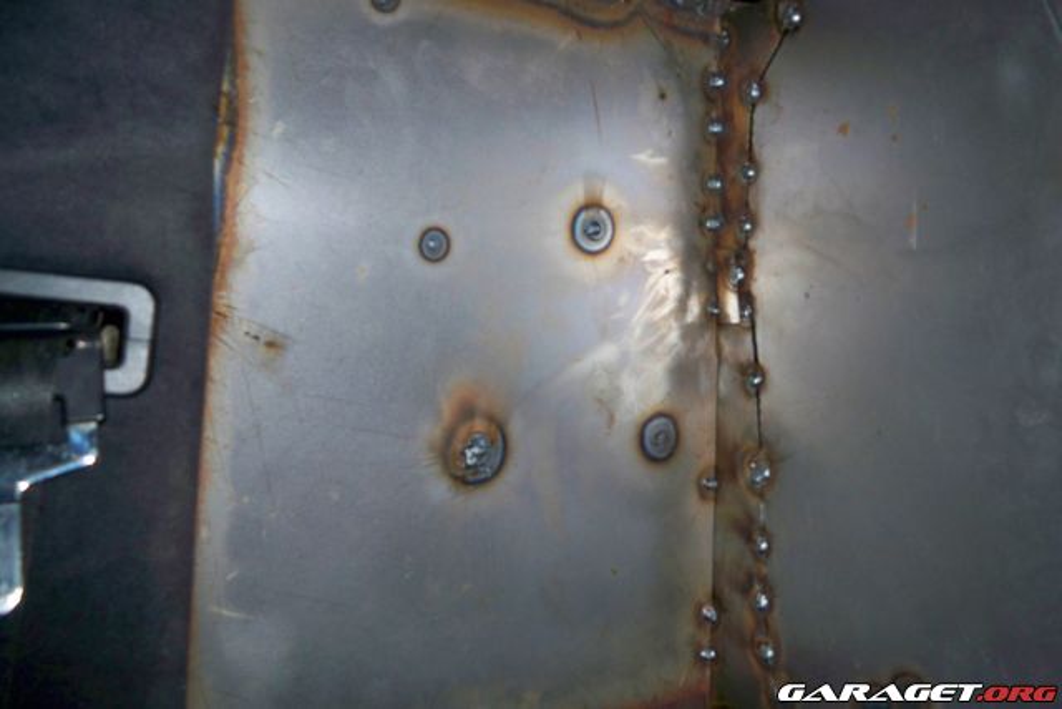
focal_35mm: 37
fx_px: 1092
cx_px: 531
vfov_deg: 36.0
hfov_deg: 51.9
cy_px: 354
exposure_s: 1/30
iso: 200
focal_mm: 7.9
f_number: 3.1
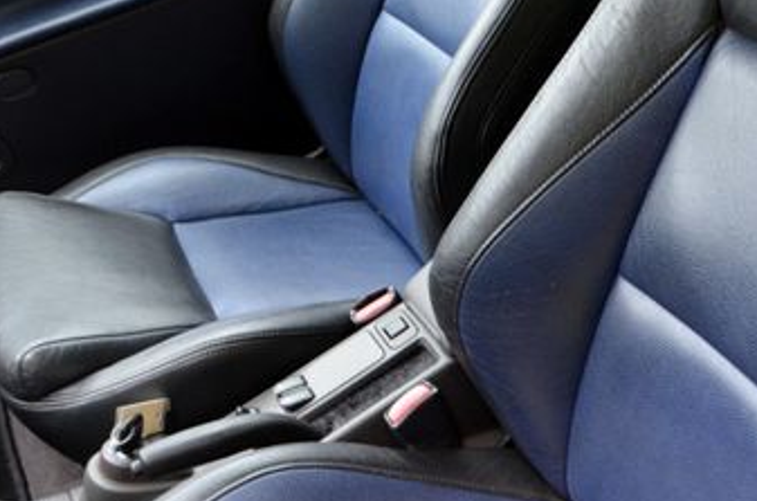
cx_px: 458
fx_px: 1196
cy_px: 166
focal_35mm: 57
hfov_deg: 35.0
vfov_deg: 23.6
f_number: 4.5
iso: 400
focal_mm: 20
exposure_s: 1/80
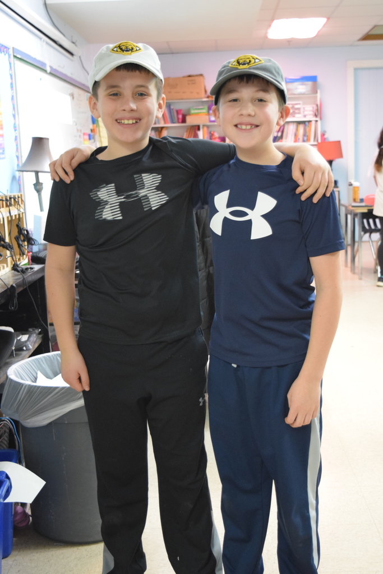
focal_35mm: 46
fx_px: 742
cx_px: 192
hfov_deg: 29.0
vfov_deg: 42.3
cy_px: 287
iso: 3200
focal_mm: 31
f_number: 4.2
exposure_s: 1/40
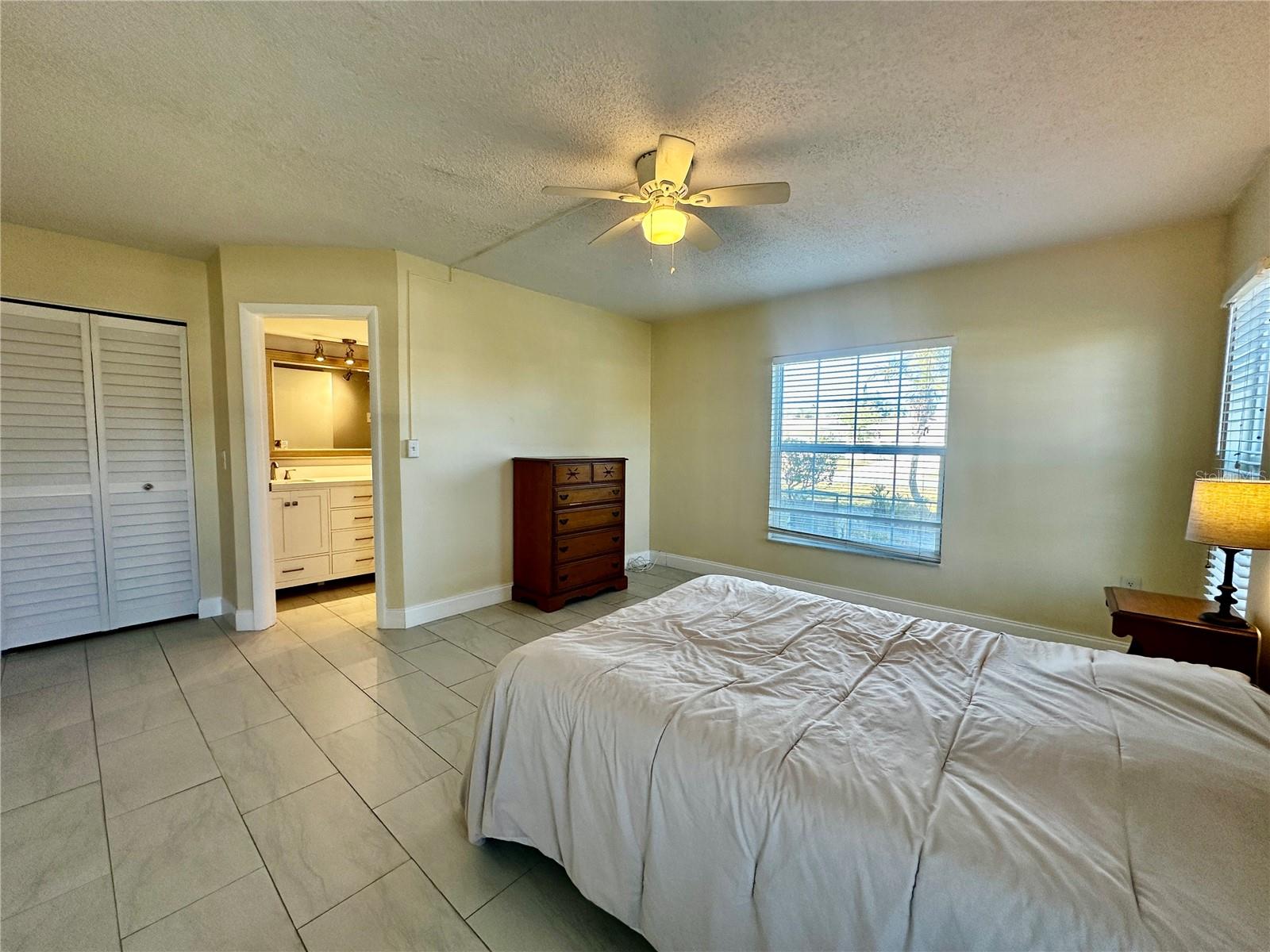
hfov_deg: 102.1
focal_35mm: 14
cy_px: 476
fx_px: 514
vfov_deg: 85.7
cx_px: 635
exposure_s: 1/120
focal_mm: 2.22
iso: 100
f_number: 2.2
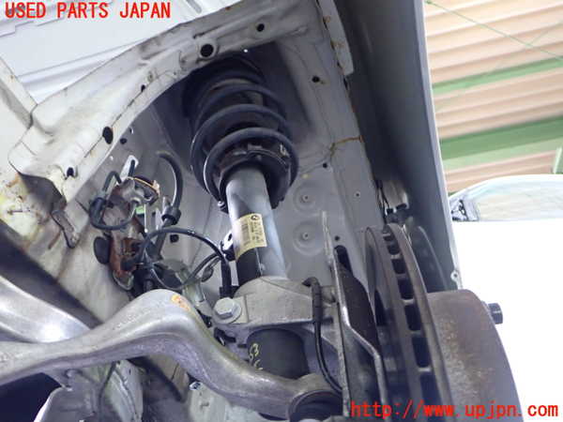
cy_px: 211
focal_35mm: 30
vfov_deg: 46.8
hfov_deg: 60.0
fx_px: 488
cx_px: 282
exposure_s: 1/30
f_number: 2.3
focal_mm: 5.4
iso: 640
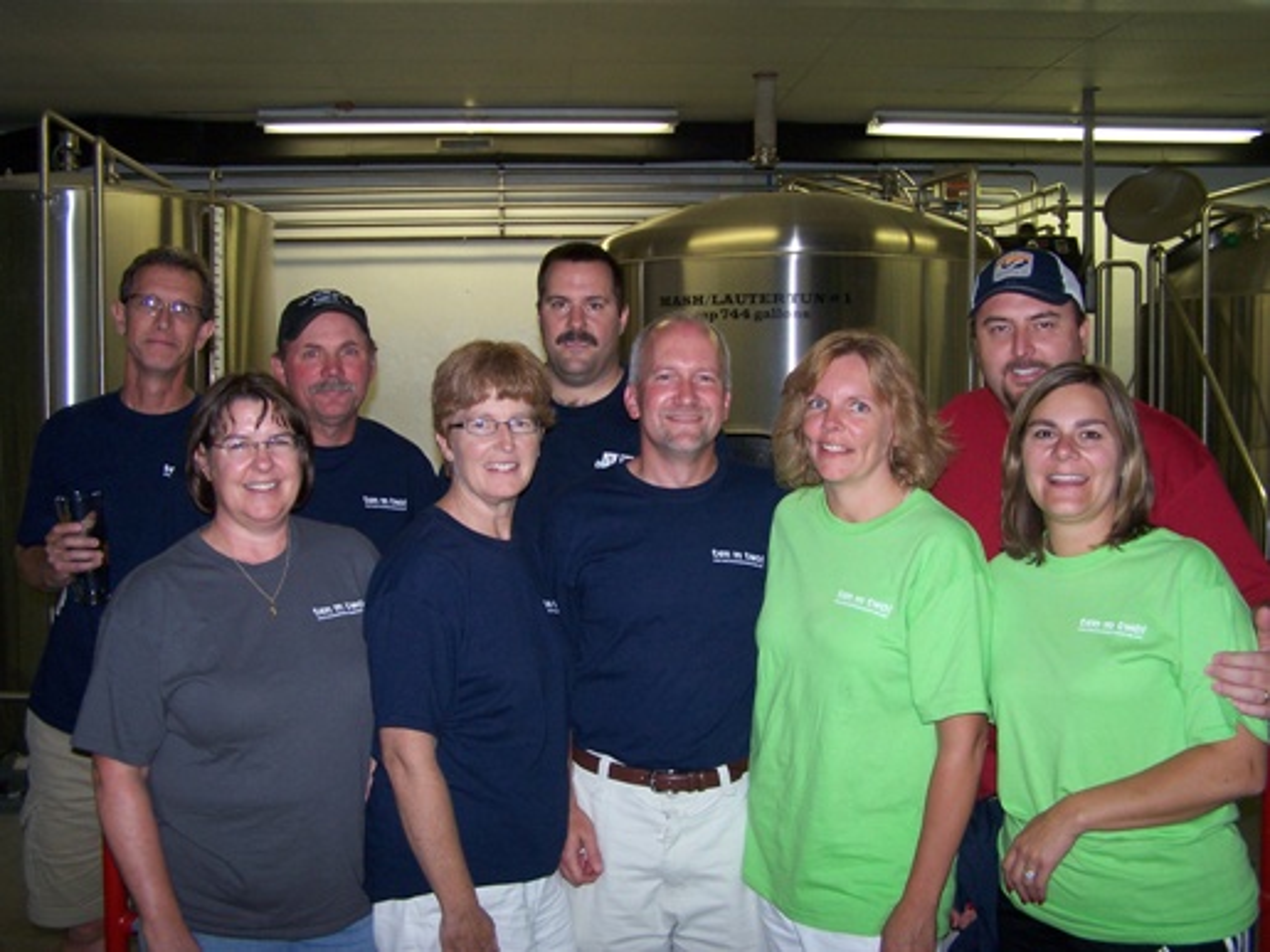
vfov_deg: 37.7
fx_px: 1394
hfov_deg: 49.0
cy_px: 476
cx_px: 635
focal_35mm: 38
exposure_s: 1/60
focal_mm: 6.3
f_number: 2.8
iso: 140
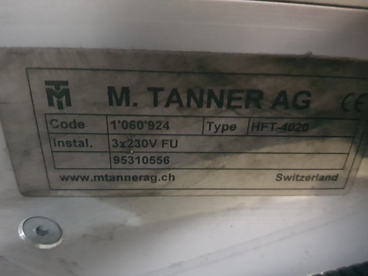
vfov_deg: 53.1
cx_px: 184
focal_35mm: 26
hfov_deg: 67.3
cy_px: 138
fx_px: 276
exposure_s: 1/10
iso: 1250
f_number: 1.7
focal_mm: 4.3
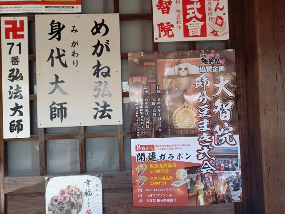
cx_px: 142
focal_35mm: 25
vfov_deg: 54.9
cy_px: 107
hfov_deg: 69.4
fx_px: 206
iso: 64
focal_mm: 4.65
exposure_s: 1/120
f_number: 1.8
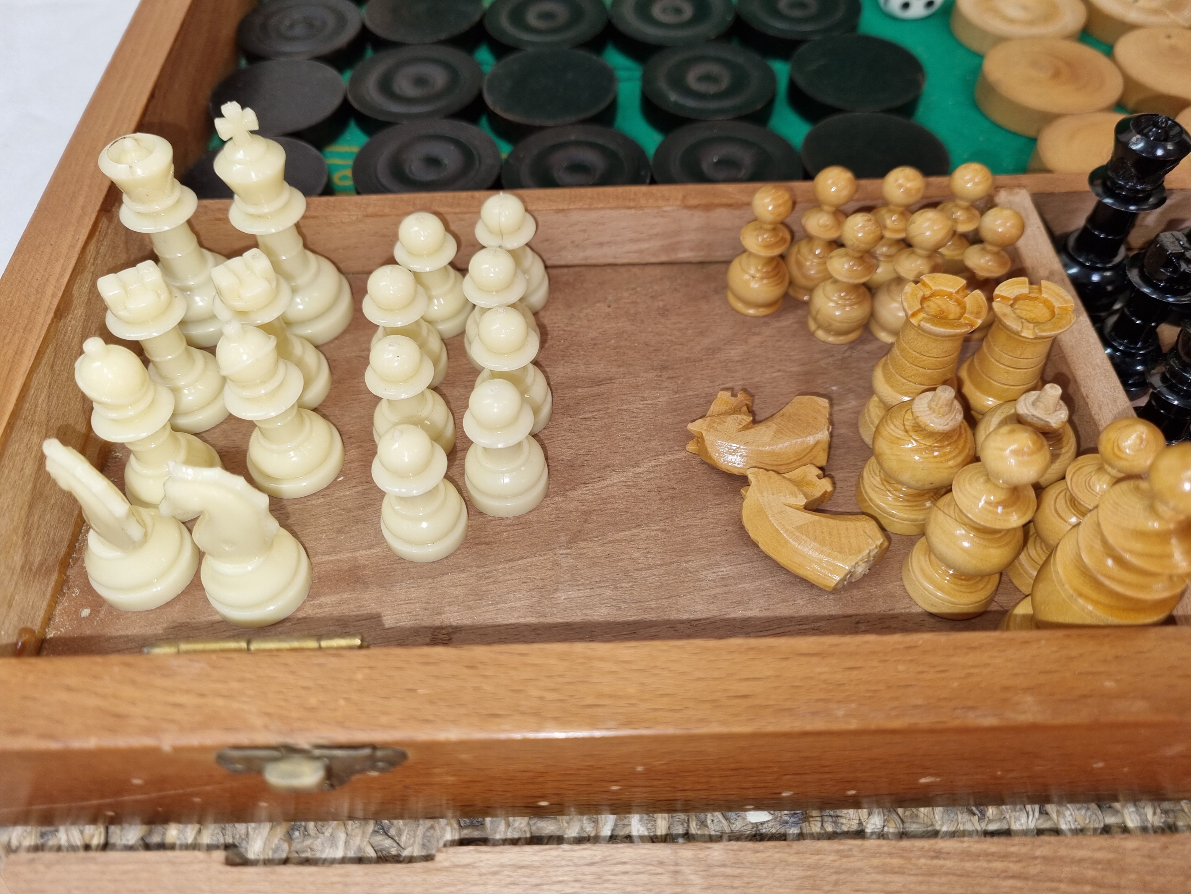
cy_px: 447
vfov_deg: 53.1
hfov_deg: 67.3
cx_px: 596
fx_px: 895
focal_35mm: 26
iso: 50
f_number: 1.8
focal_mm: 5.4
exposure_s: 1/50
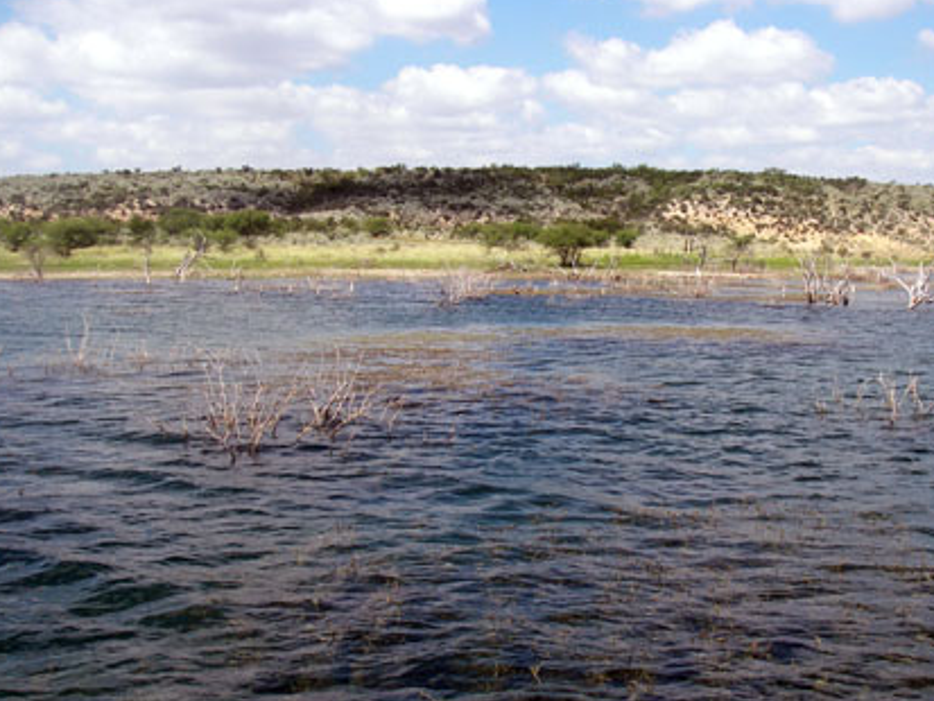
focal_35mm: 46
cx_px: 554
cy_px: 410
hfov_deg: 41.1
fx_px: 1242
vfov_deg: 31.5
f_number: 6.6
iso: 64
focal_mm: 6.3
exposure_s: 1/200
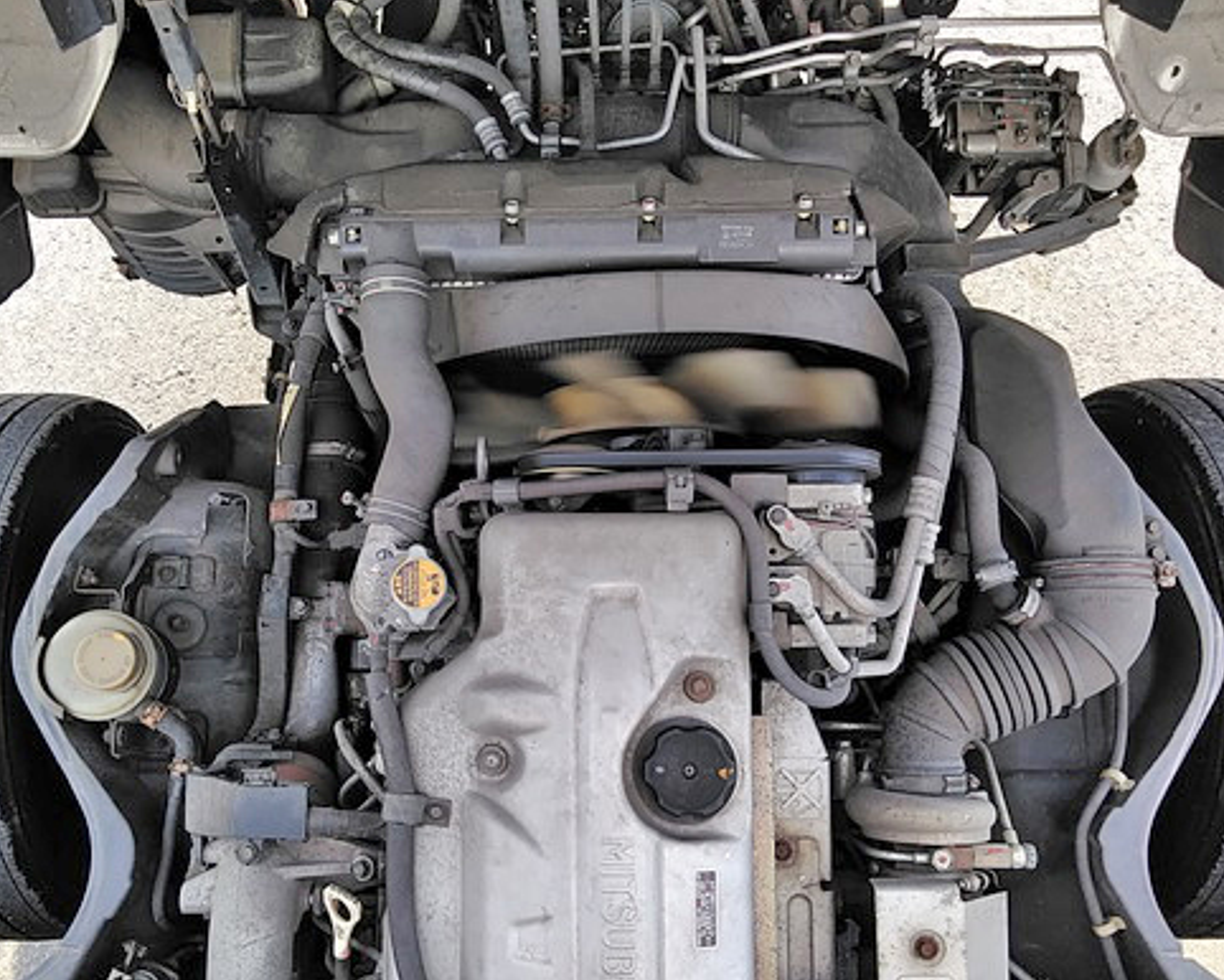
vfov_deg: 42.2
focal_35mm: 35
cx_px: 541
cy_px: 556
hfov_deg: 51.4
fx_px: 1268
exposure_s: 1/120
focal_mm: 3.46
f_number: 2.2
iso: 71
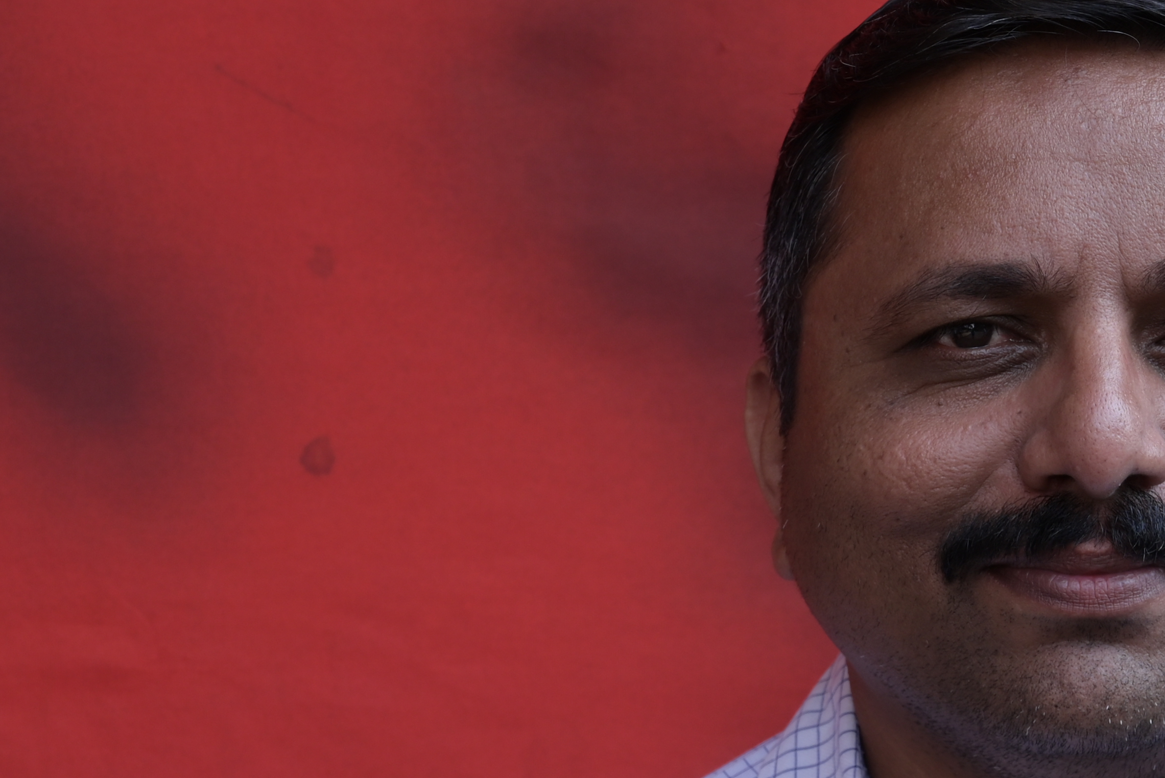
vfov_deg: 10.2
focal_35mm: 134
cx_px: 1084
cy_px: 689
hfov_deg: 15.1
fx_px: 4338
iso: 200
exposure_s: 1/160
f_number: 7.1
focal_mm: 53
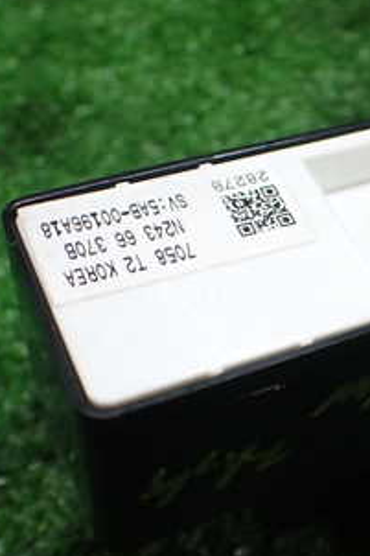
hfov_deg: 20.8
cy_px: 304
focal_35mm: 62
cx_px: 410
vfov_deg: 32.4
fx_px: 957
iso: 640
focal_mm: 5.4
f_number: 2.3
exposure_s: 1/125
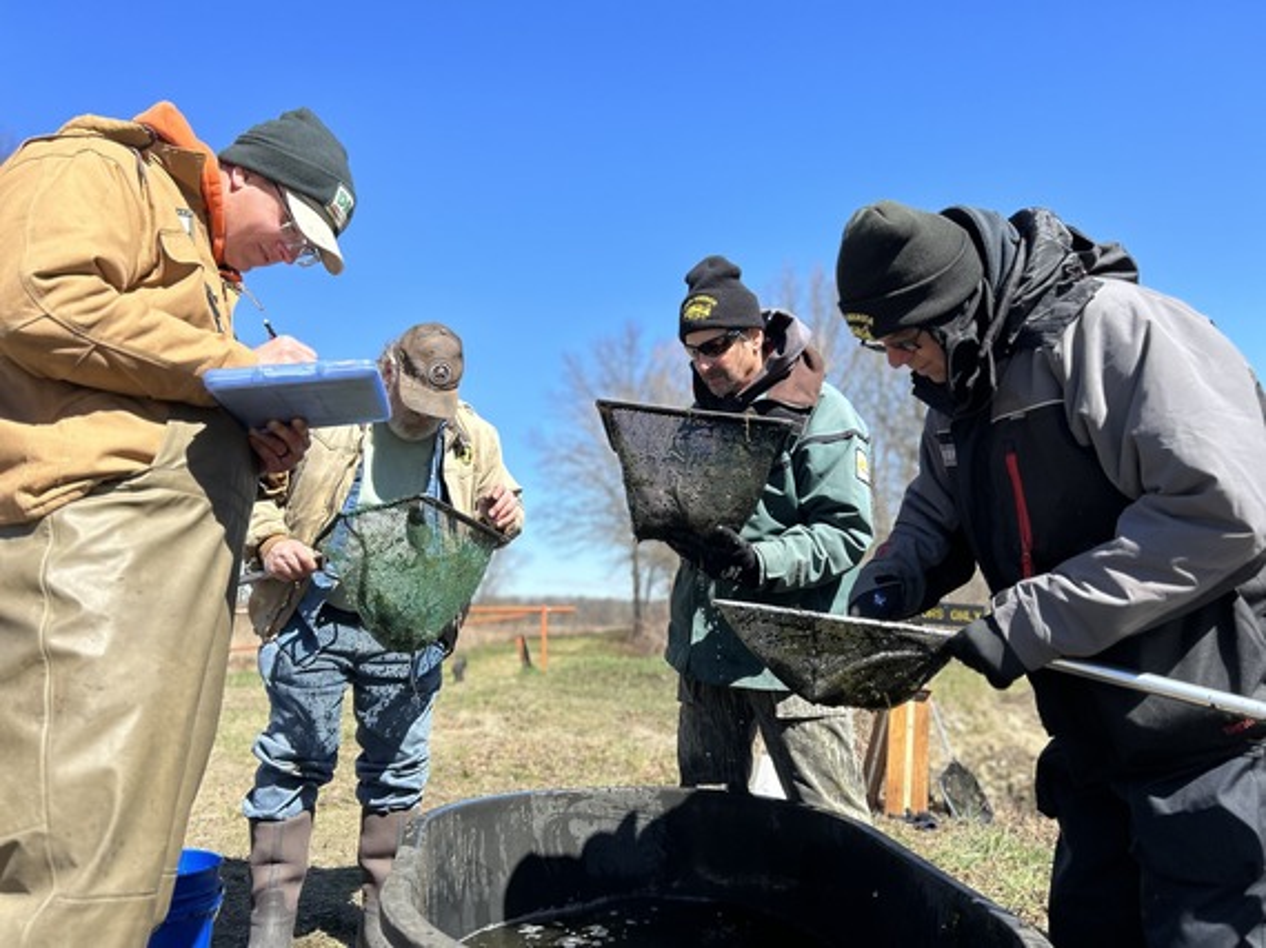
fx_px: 950
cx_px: 633
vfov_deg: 53.0
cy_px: 474
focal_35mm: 26
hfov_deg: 67.3
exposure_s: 1/2404
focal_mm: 5.7
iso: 50
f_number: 1.5
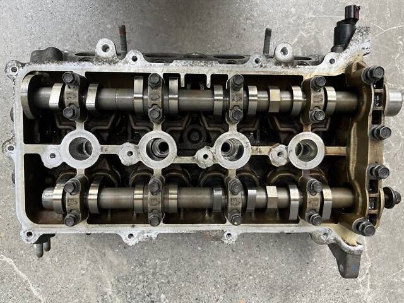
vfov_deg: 53.1
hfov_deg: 67.3
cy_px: 152
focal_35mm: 26
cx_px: 202
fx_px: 303
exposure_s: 1/190
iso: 40
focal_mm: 5.1
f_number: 1.6
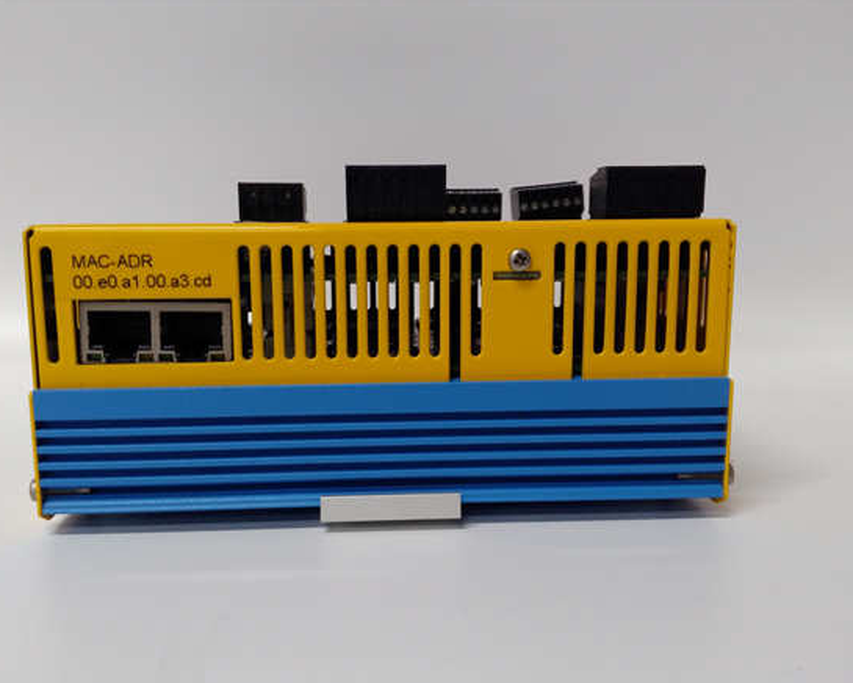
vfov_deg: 50.0
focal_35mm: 29
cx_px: 399
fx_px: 732
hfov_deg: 60.4
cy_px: 346
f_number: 2
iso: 231
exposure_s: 1/33
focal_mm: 3.79
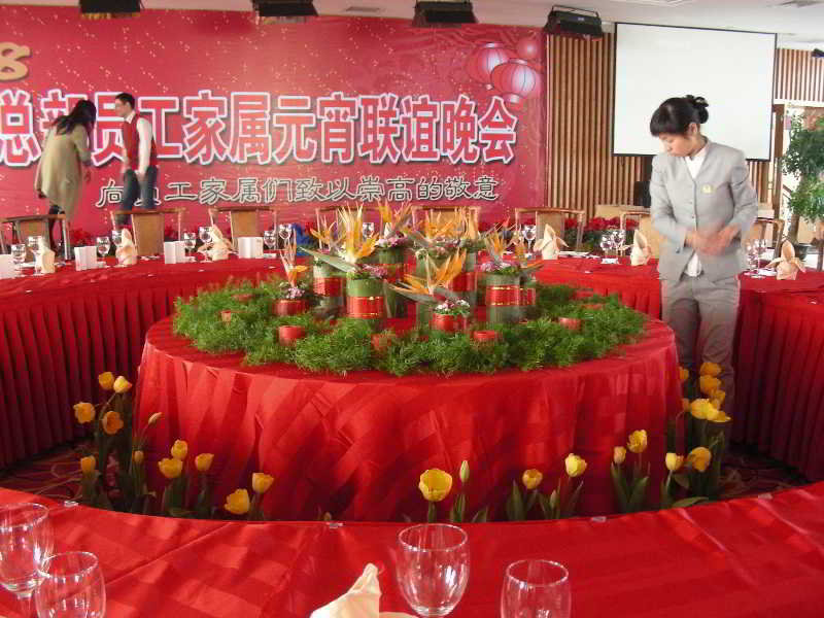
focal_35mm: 38
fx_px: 905
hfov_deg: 49.0
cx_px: 412
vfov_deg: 37.7
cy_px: 309
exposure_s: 1/9.8
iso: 200
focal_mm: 6.3
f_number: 3.5
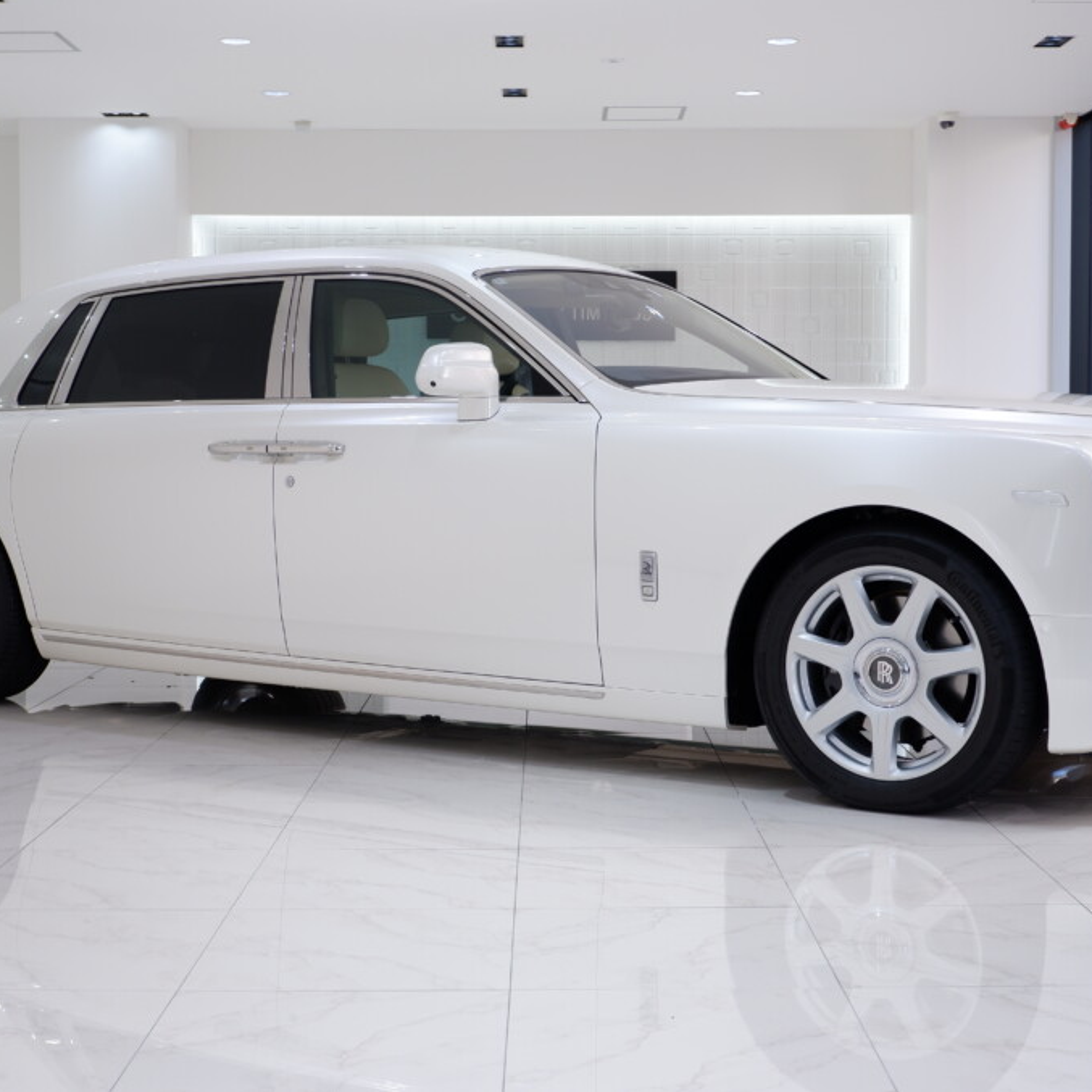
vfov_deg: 31.6
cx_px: 560
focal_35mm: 54
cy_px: 543
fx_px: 1927
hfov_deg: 31.6
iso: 200
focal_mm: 28
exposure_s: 1/150
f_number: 4.5
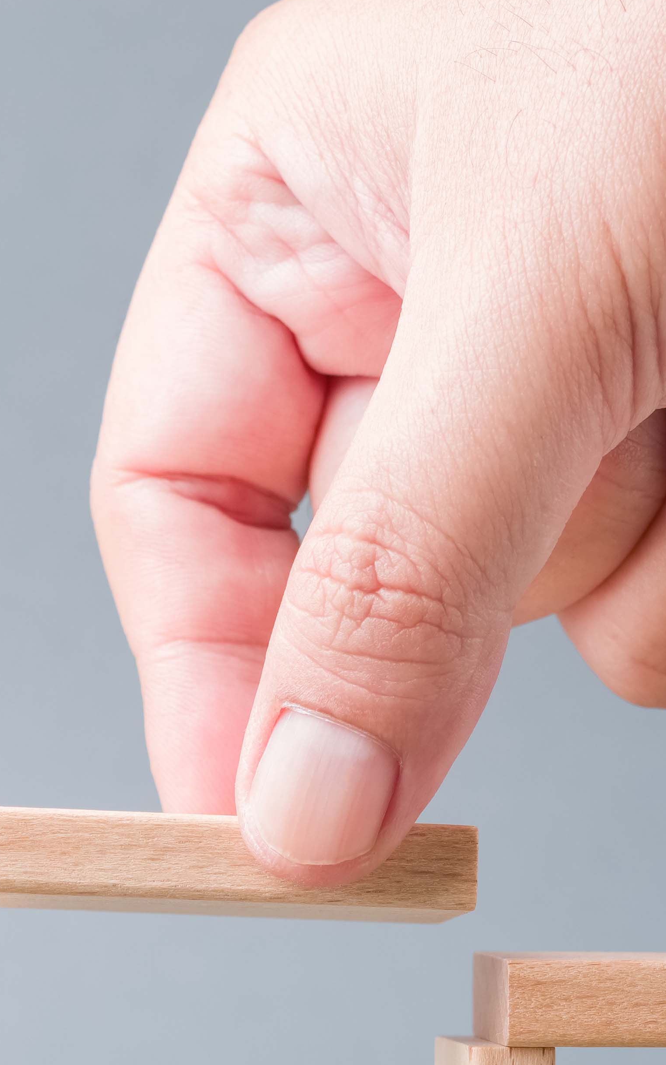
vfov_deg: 9.4
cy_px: 809
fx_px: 6475
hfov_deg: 5.9
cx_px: -120
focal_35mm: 223
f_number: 5.6
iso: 200
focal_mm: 60
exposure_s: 1/250
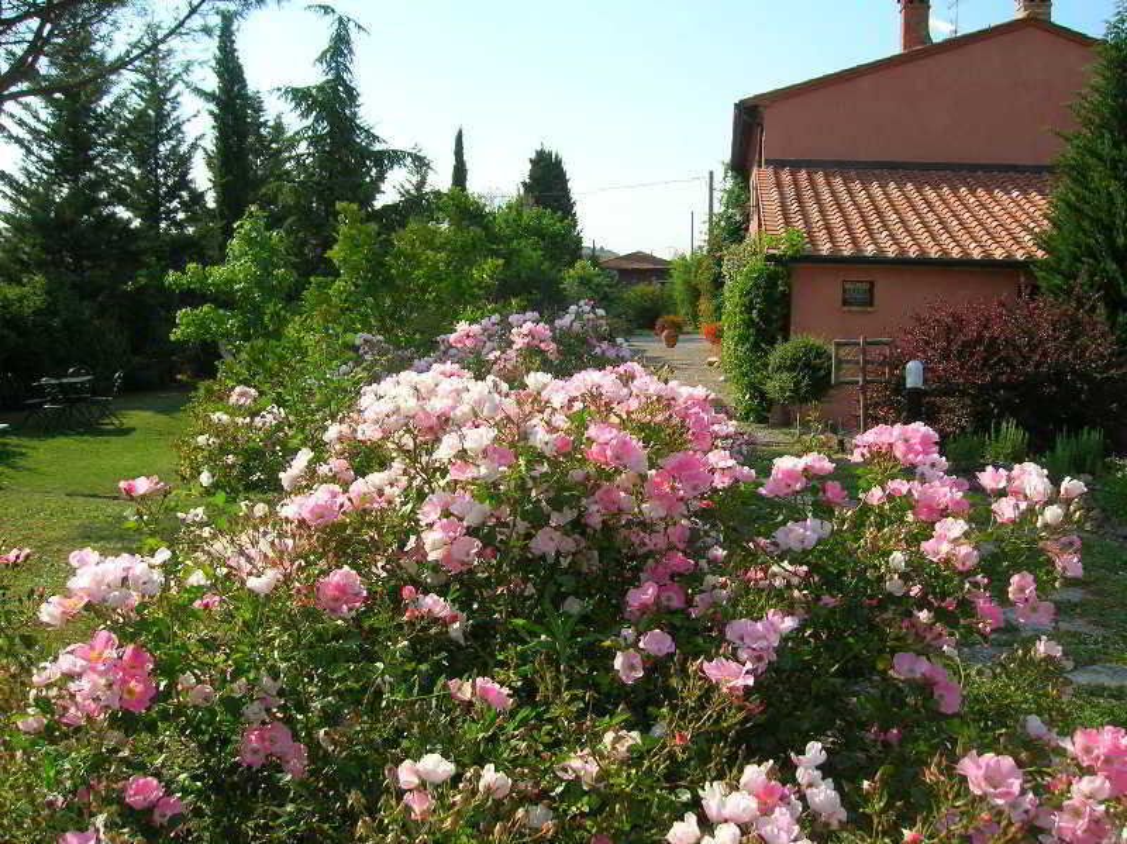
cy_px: 422
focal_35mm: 34
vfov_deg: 41.8
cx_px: 564
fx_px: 1106
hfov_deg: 54.0
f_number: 4.9
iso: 50
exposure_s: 1/297
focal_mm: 5.7
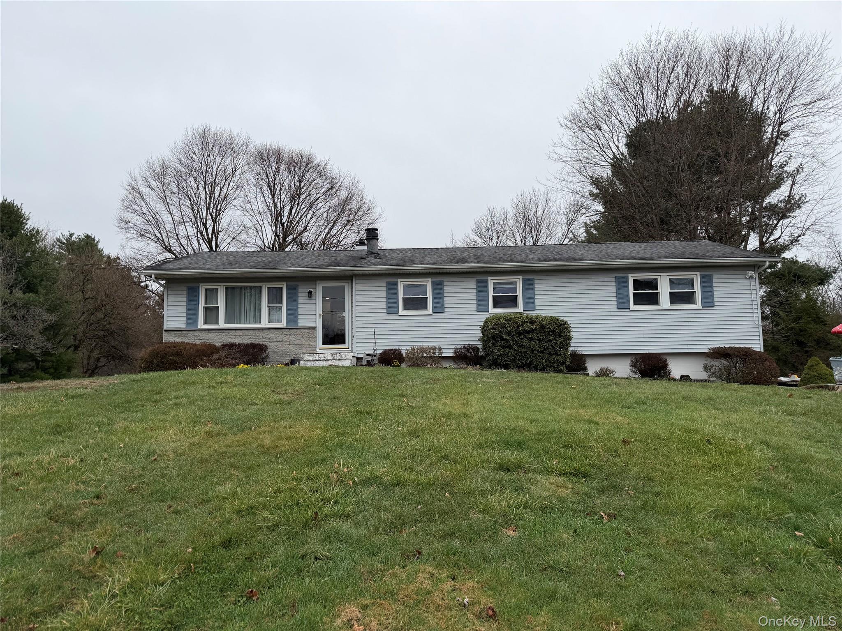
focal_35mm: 24
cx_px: 421
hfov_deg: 71.6
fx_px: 584
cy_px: 316
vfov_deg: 56.8
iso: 80
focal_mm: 6.76
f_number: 1.78
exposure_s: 1/3584
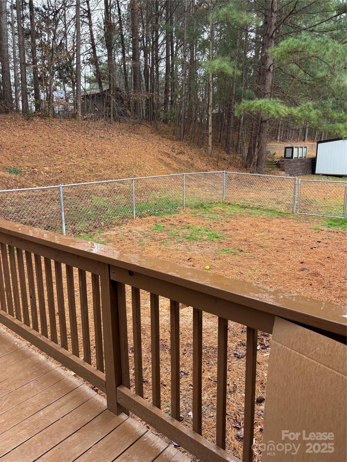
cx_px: 174
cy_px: 231
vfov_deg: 67.3
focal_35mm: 26
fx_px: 348
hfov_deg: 53.1
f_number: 1.6
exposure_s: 1/121
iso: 80
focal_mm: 5.96
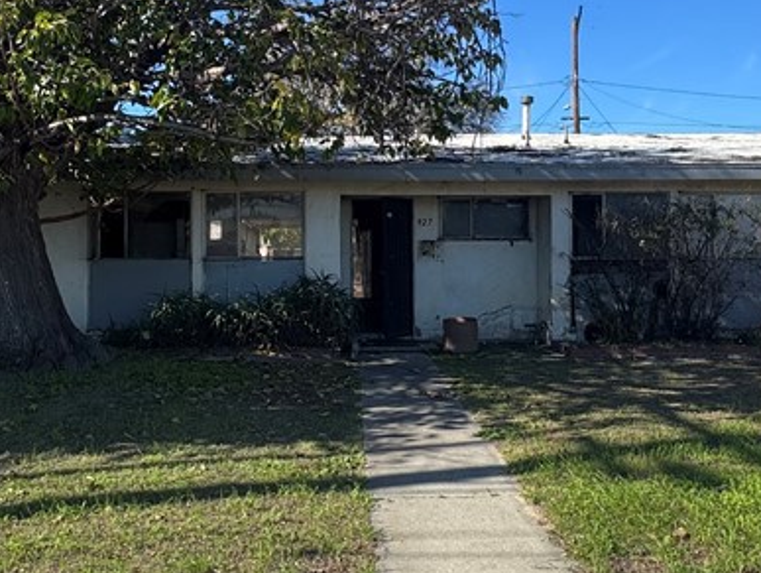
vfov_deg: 38.6
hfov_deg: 50.1
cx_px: 374
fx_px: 814
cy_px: 234
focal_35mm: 37
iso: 40
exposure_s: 1/771
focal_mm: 2.22
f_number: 2.2
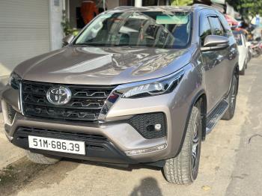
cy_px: 98
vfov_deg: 30.2
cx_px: 131
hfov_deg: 39.7
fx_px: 363
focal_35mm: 48
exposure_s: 1/1721
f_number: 1.78
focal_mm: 6.86
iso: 80
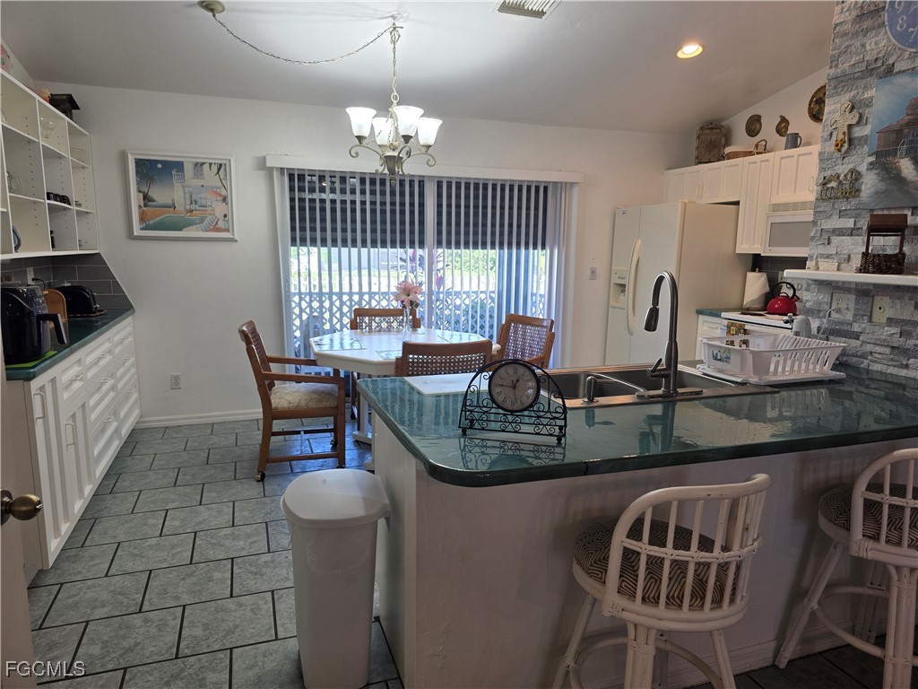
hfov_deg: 73.9
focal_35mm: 23
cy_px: 344
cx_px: 459
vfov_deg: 58.9
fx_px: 610
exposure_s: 1/120
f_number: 1.7
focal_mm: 6.3
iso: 80
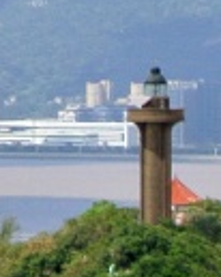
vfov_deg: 3.2
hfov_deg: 2.5
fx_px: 4928
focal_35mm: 602
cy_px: -179
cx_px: -412
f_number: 5.3
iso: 100
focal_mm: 25.9
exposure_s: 1/640
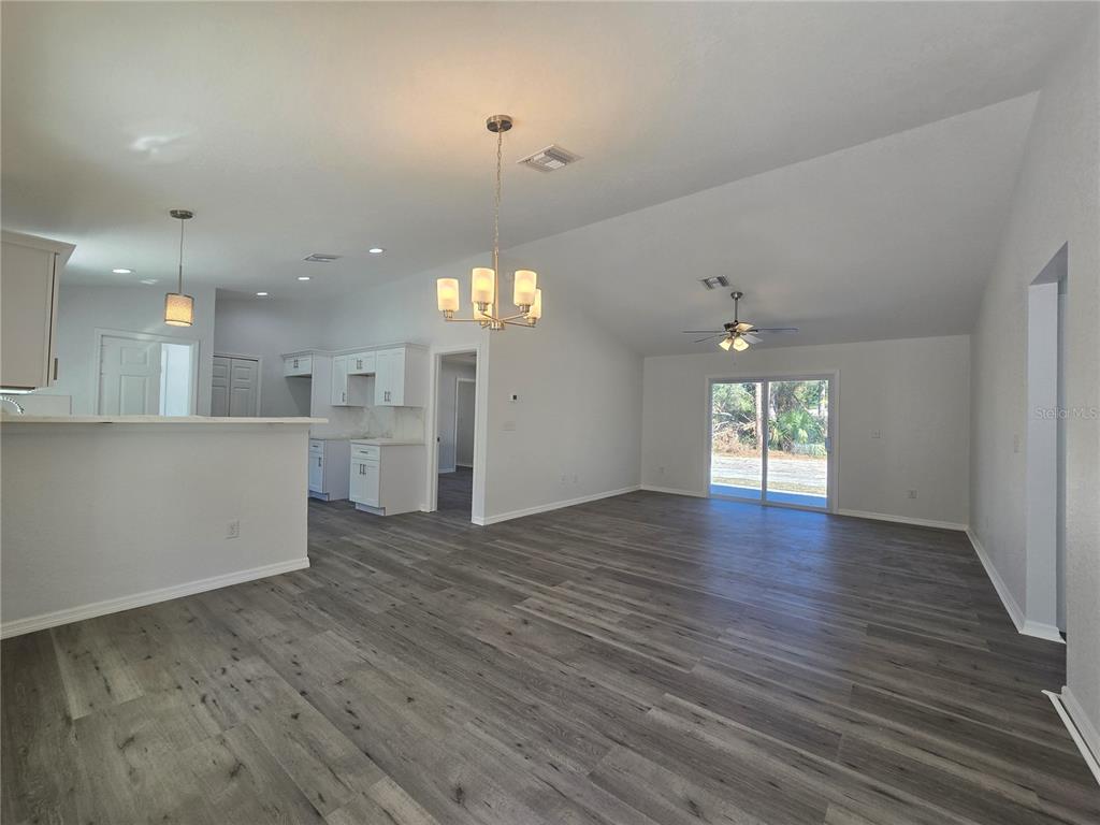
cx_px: 550
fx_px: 413
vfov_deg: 89.9
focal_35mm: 13
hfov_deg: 106.2
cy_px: 412
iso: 50
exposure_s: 1/129
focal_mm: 2.2
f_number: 2.2
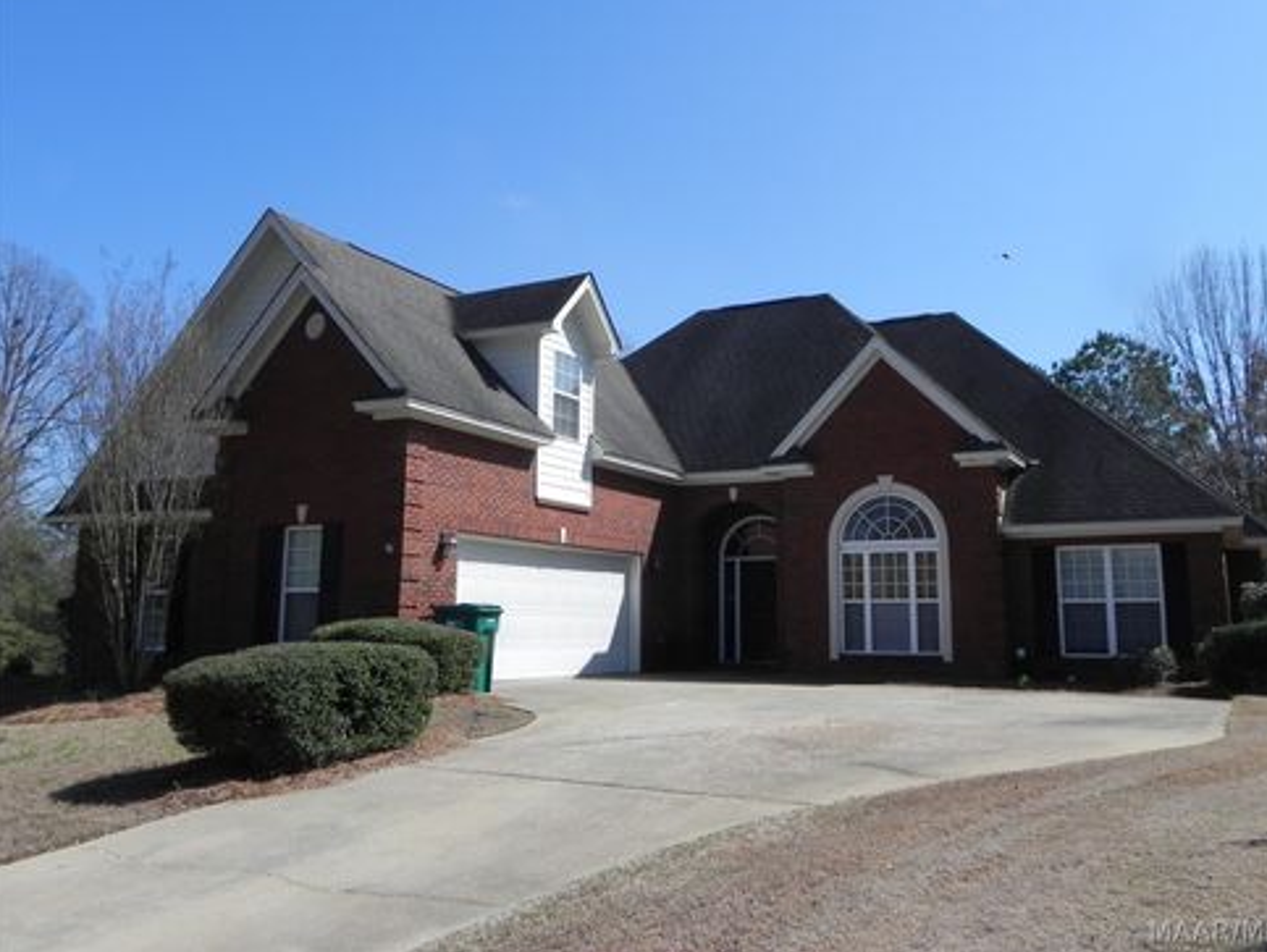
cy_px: 463
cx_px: 651
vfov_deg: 46.8
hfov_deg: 59.9
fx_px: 1099
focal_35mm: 30
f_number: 7.1
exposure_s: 1/449
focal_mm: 5.2
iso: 160
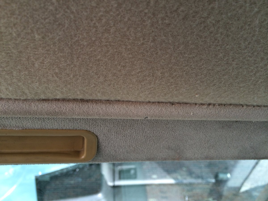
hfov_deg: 60.0
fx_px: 232
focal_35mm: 30
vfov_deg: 46.8
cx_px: 134
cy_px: 100
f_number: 2.2
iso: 64
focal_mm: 4.12
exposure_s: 1/120
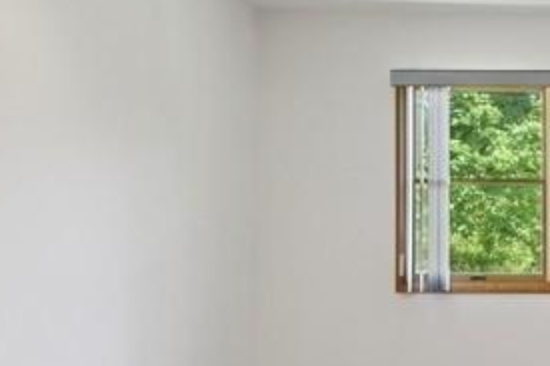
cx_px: 618
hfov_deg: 30.1
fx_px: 901
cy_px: 204
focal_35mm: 59
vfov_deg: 23.0
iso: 400
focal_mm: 18
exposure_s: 1/80
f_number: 8
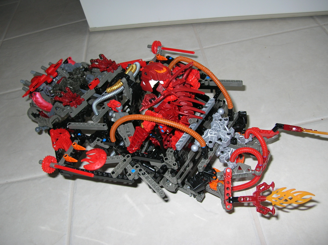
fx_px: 341
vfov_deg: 39.6
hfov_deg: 51.4
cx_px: 164
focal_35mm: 36
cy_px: 122
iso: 50
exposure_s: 1/60.1
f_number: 2.7
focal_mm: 6
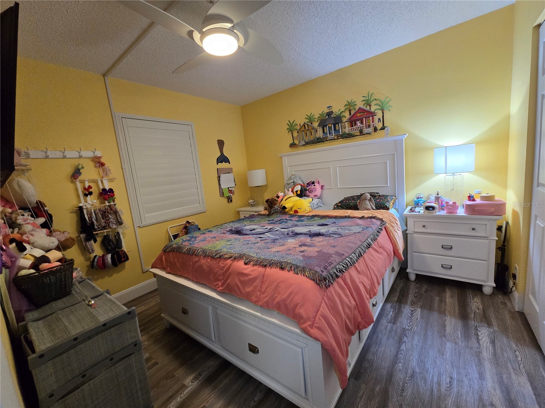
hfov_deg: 106.2
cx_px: 272
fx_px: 205
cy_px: 204
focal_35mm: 13
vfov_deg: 89.9
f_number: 2.2
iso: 400
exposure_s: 1/60
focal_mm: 2.2
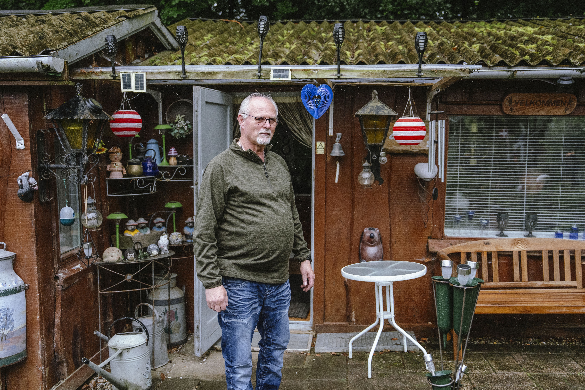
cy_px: 195
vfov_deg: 37.8
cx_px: 292
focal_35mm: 35
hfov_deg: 54.4
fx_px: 569
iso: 2000
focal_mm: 35
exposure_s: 1/4000
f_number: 2.8
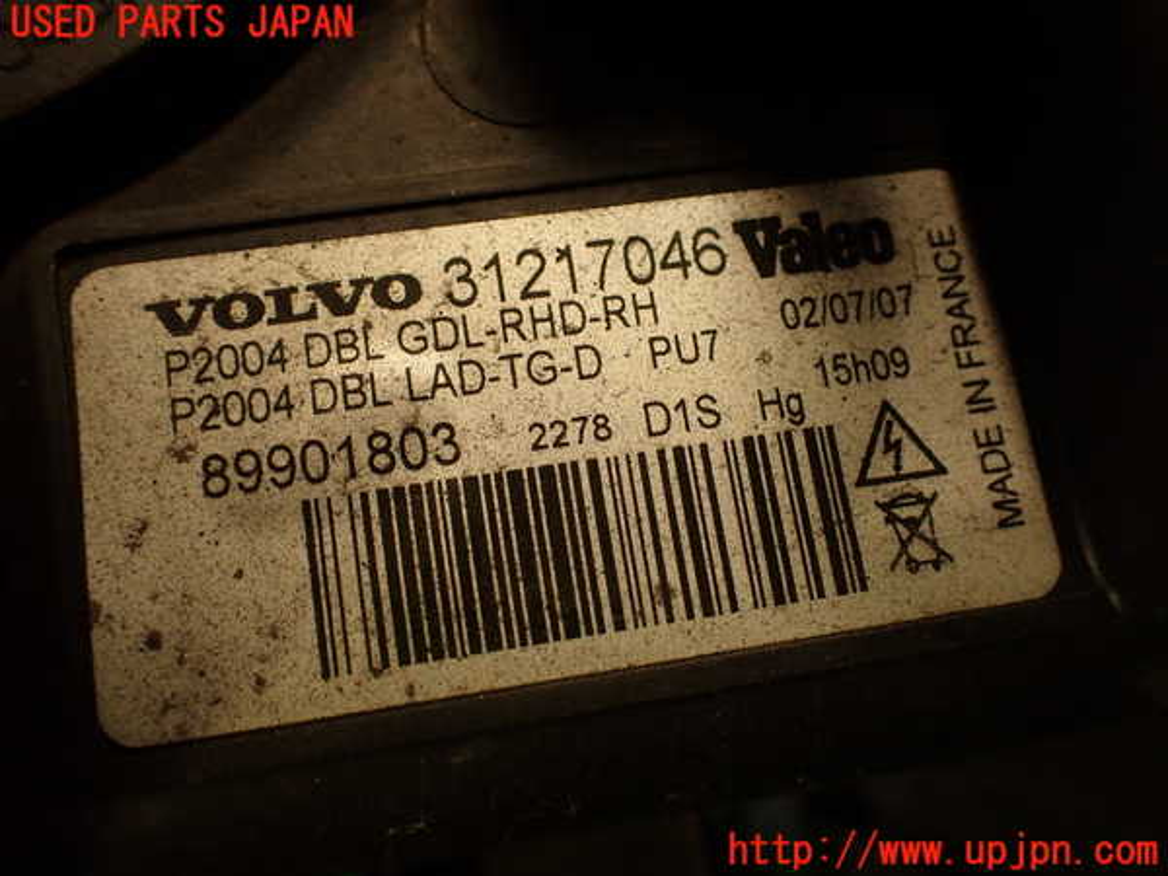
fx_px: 1080
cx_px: 584
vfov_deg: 44.2
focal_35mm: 32
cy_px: 438
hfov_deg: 56.8
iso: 200
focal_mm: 5.79
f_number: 2.4
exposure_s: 1/60
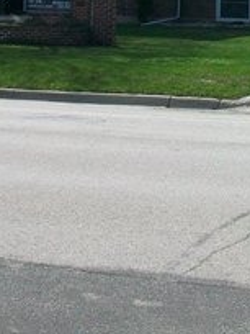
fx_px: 1107
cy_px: -61
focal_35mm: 115
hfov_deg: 12.6
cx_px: 289
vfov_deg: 16.4
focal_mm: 5.7
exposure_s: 1/400
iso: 64
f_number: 5.5
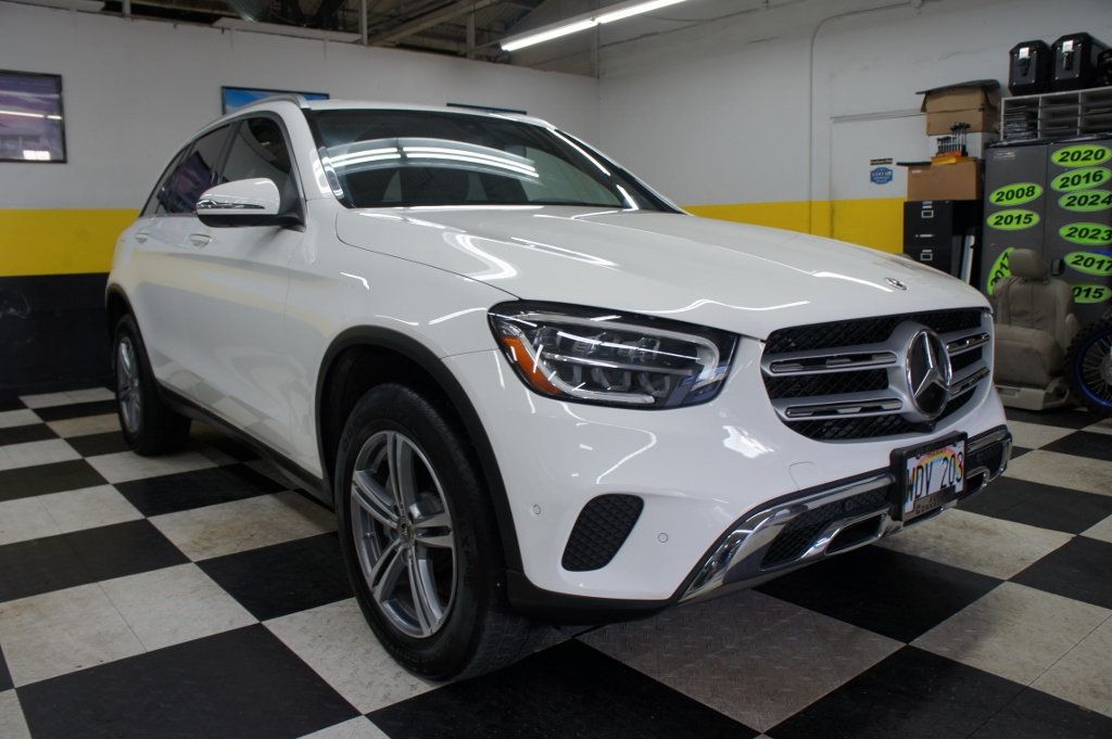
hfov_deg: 67.4
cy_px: 370
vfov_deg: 47.9
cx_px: 556
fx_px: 833
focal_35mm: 27
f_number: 4.5
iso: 200
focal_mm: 18
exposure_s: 1/50
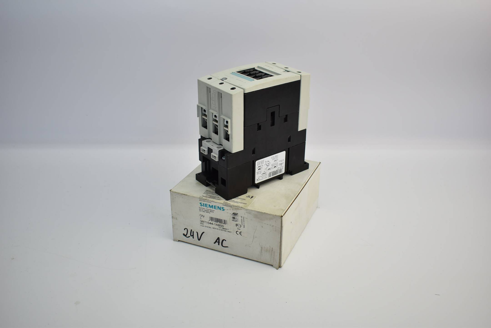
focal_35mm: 38
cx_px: 246
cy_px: 164
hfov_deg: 51.2
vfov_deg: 35.6
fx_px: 512
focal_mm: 25
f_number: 4
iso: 100
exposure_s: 1/60
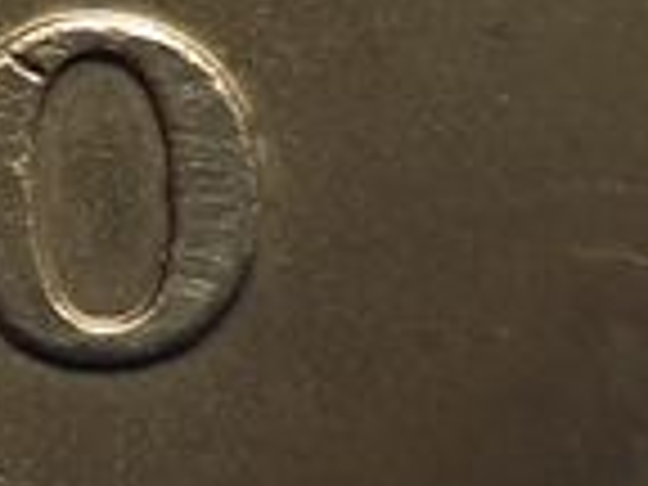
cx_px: -878
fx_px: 3388
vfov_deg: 7.8
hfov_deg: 9.7
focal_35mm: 181
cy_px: -522
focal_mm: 4.3
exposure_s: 1/50
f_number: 2.4
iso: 250
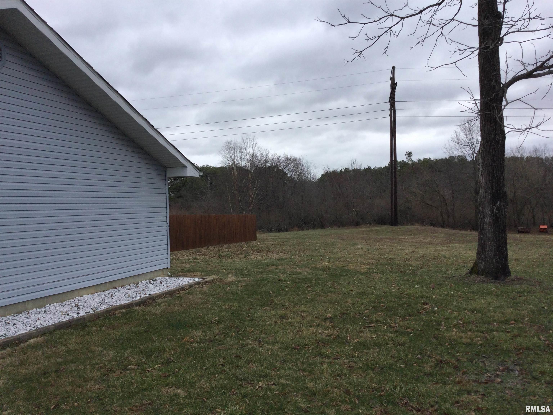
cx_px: 276
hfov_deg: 58.4
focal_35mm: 31
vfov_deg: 45.4
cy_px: 208
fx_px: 495
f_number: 2.4
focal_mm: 3.3
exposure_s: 1/436
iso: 25
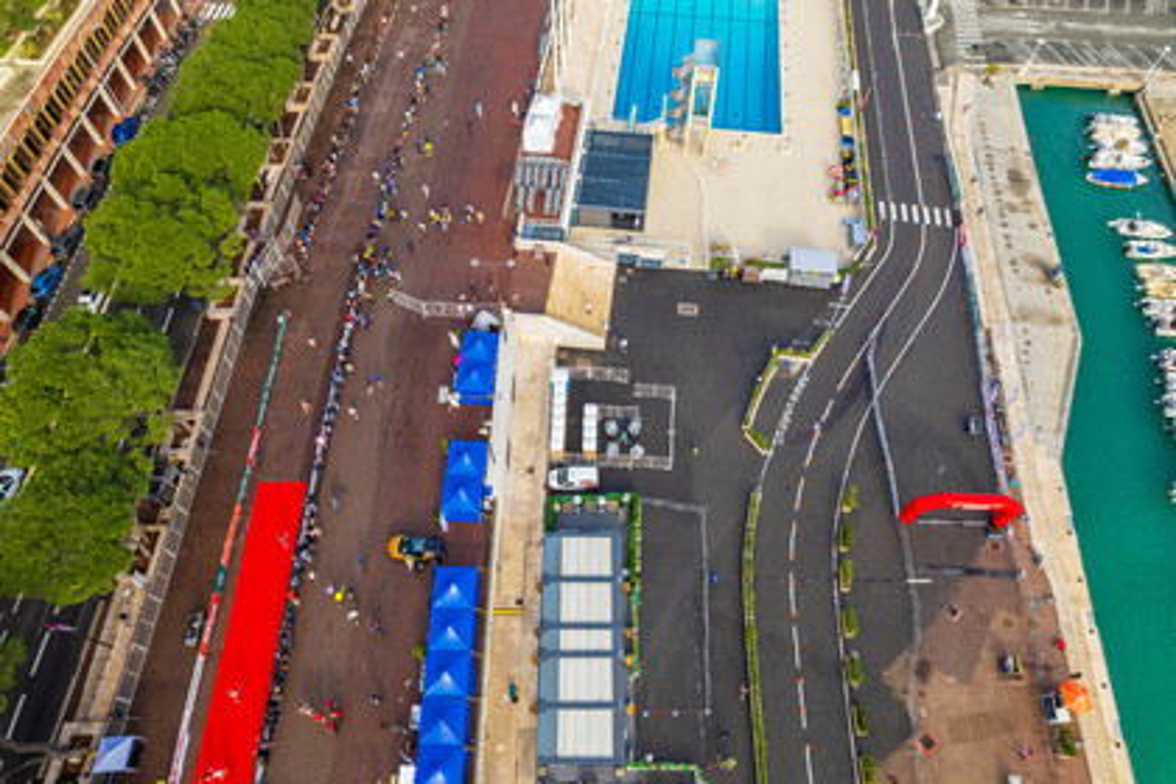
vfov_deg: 57.2
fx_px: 719
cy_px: 392
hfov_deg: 78.6
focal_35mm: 22
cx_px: 588
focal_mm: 8.4
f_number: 2.8
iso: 200
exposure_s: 1/40
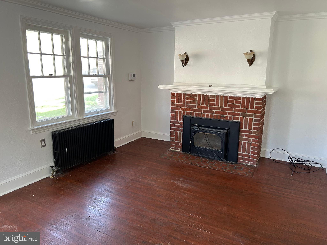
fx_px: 246
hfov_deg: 67.3
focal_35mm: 26
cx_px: 164
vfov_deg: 53.1
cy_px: 122
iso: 80
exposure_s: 1/60
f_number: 1.5
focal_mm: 5.7
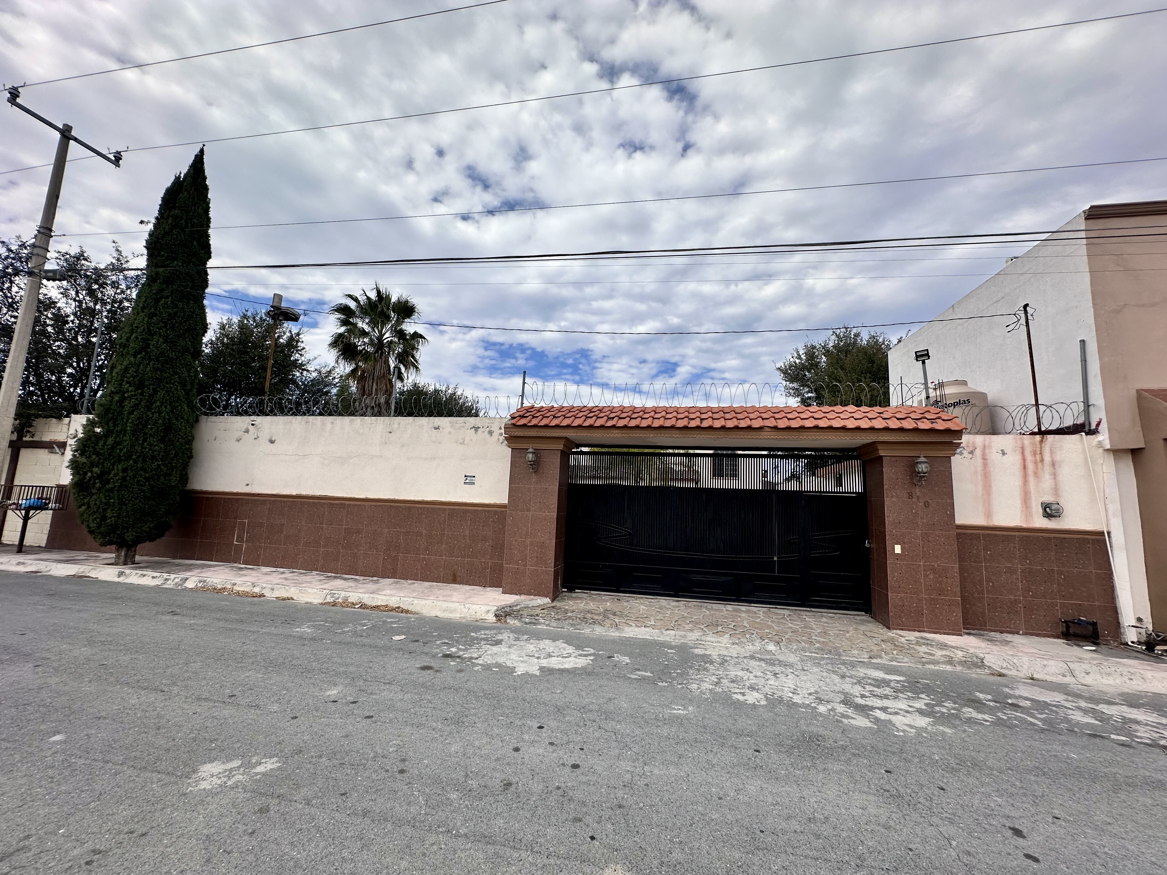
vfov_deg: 85.7
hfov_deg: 102.1
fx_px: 472
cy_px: 438
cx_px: 584
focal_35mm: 14
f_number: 2.2
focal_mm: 2.22
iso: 50
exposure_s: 1/3040
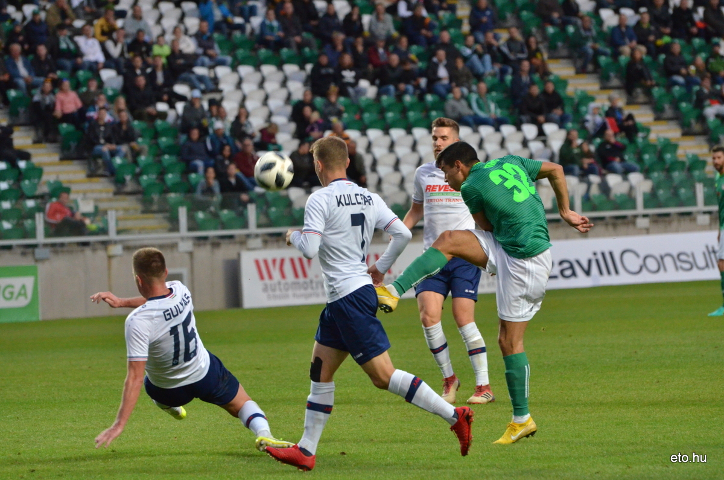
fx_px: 5419
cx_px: 362
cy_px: 240
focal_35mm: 270
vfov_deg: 5.1
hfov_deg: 7.6
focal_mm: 180
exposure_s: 1/800
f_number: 5
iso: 2500
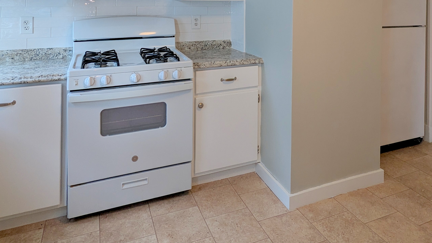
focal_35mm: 28
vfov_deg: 37.1
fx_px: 321
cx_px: 245
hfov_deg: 67.6
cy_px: -1
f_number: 2.2
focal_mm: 2.35
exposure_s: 1/67
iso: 52
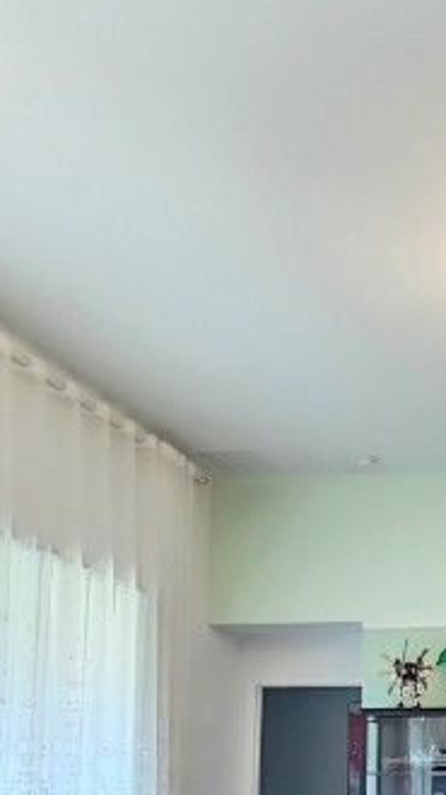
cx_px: 617
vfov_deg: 43.4
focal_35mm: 44
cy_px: 679
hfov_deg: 23.2
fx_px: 927
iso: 320
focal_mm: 2.2
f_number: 2.2
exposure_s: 1/40
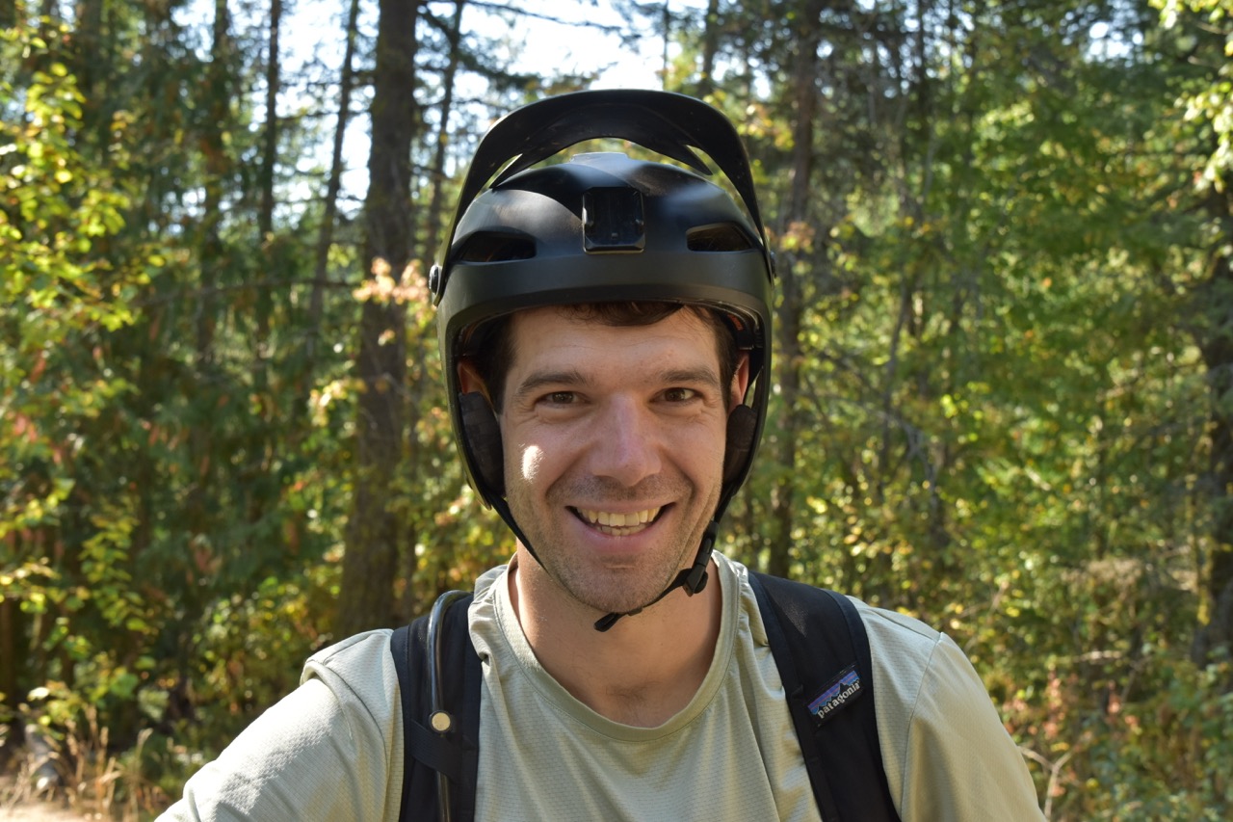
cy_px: 411
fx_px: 1644
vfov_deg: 28.1
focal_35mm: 48
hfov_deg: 41.1
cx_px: 616
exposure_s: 1/200
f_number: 7.1
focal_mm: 32
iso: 400
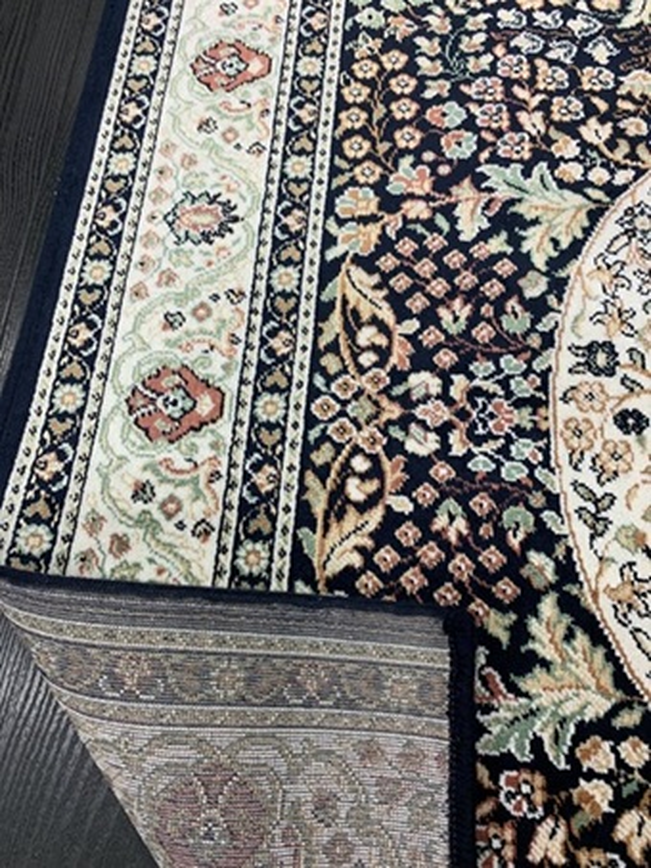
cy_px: 434
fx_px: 652
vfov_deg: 67.3
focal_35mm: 26
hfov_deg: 53.1
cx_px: 326
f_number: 1.8
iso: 100
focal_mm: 4.25
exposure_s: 1/100
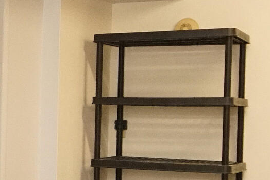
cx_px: -143
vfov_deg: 13.2
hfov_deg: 17.6
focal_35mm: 103
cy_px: 145
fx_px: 773
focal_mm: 12
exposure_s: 1/60
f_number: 4.5
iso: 3200
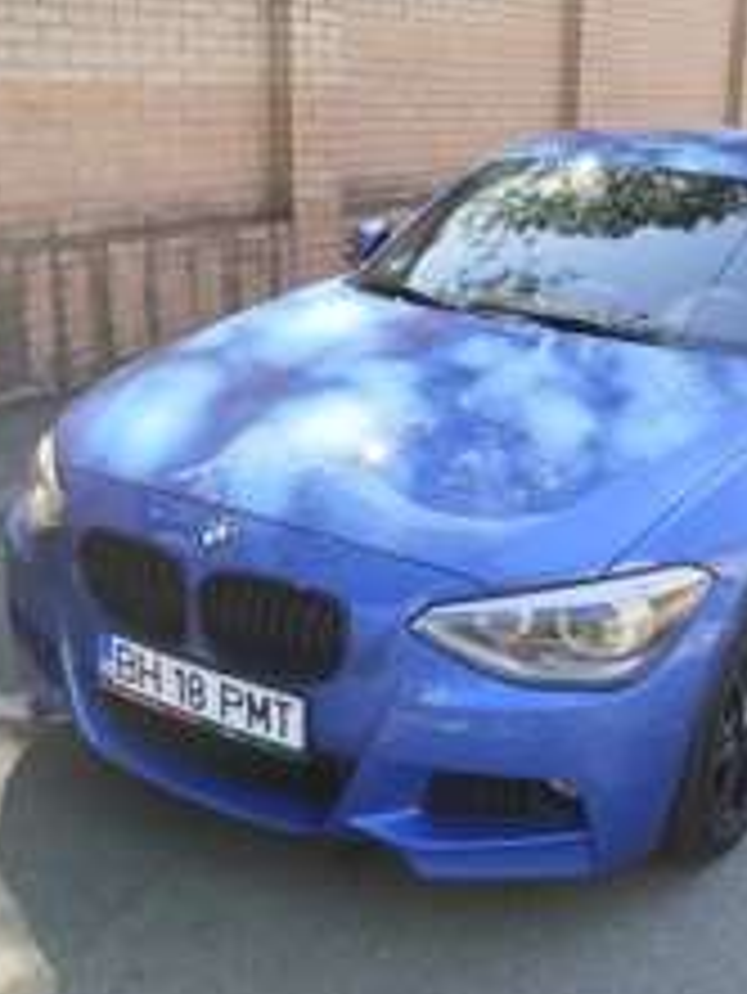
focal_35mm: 29
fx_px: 834
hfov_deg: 47.0
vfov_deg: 61.5
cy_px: 454
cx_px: 531
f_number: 1.9
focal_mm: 1.68
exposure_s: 1/247
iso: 100
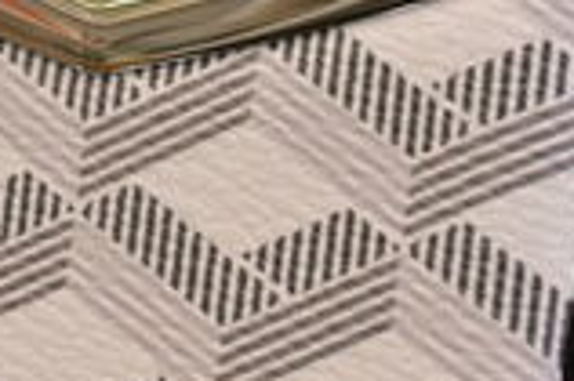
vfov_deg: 5.7
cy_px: -100
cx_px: 189
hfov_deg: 8.6
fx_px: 3806
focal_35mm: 239
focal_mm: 41
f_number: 5.6
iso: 800
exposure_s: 1/60
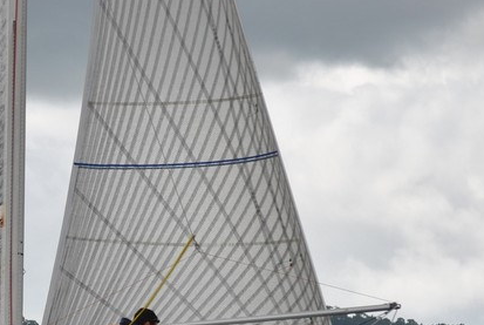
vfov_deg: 4.0
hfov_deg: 6.0
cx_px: -45
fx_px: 4606
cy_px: 354
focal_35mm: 342
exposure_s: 1/500
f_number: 5.6
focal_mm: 92
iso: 100
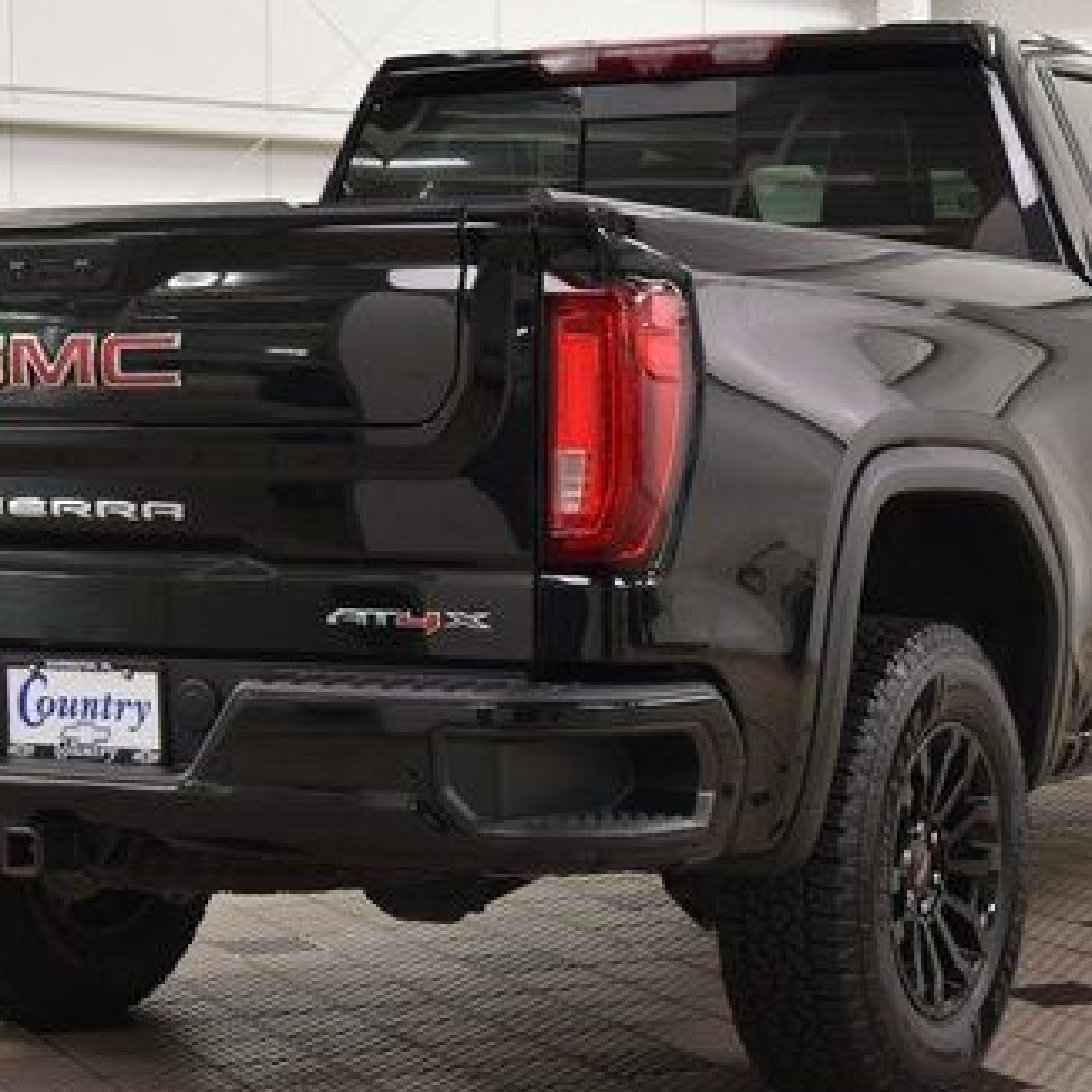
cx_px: 558
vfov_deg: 19.8
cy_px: 506
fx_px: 3135
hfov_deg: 19.8
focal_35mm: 88
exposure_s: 1/30
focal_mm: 35
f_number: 7.1
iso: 900
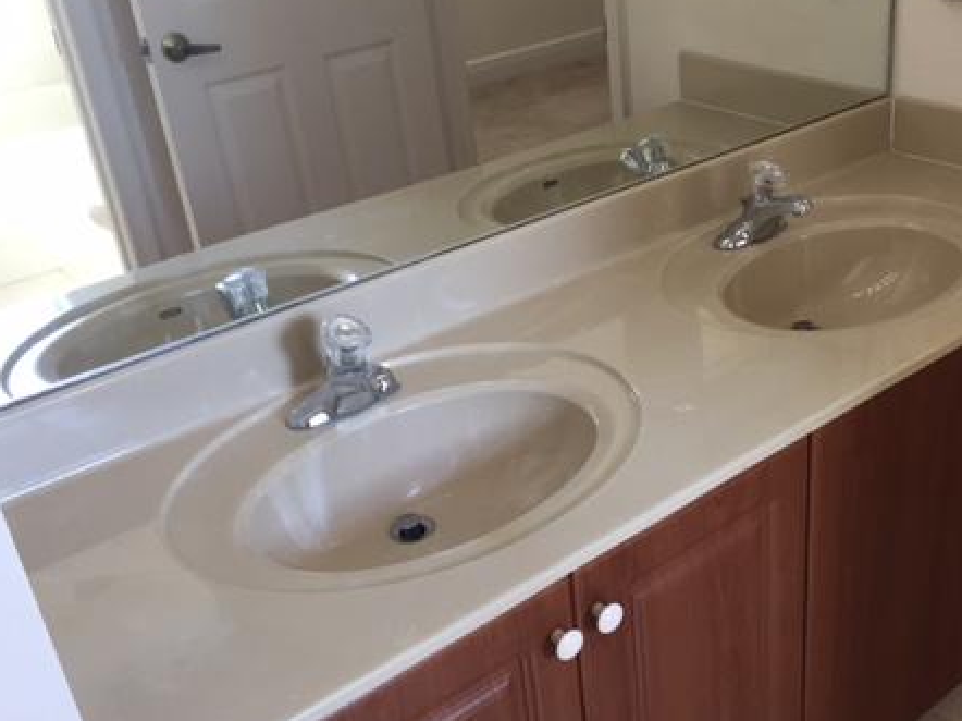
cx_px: 651
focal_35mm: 42
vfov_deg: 34.2
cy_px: 427
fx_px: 1167
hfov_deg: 44.1
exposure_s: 1/30
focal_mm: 4.15
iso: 64
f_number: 2.2
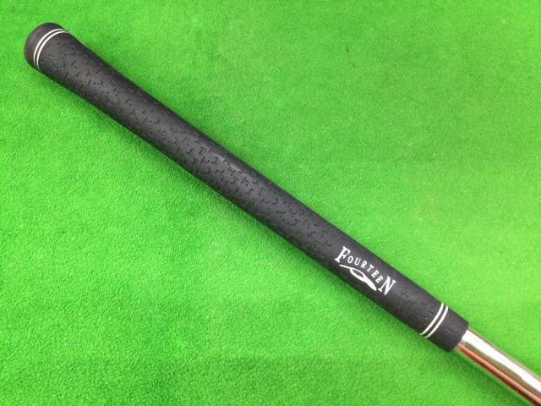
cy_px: 203
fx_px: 484
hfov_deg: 58.4
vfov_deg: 45.4
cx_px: 270
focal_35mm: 31
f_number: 2.4
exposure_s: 1/30
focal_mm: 3.3
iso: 160
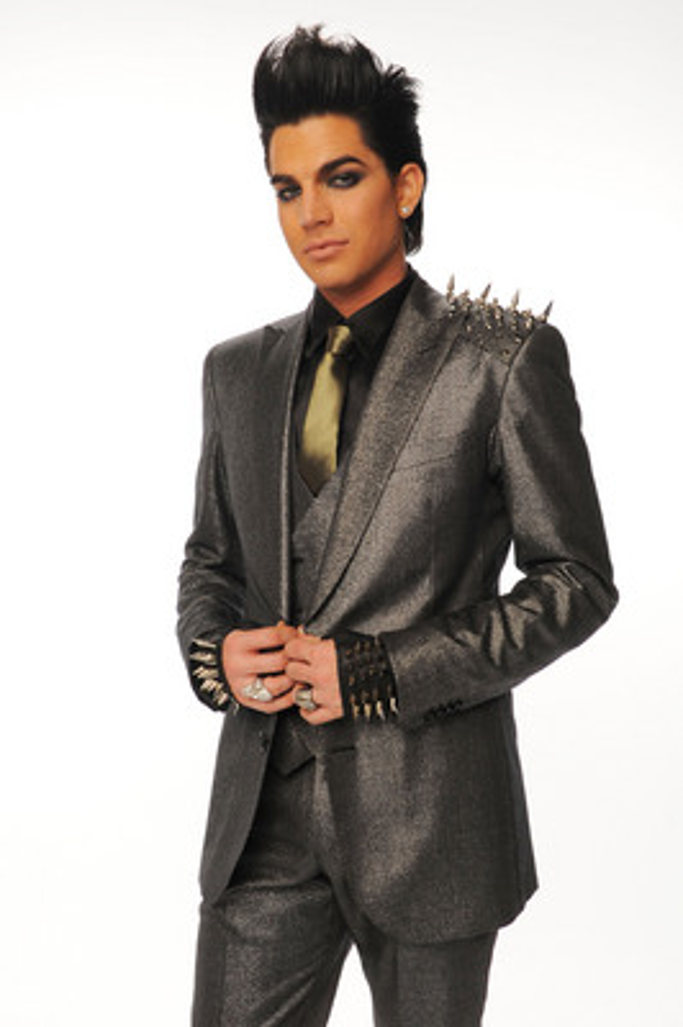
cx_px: 342
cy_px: 514
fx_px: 912
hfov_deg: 41.0
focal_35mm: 32
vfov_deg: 58.8
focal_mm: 32
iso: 200
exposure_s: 1/200
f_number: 7.1
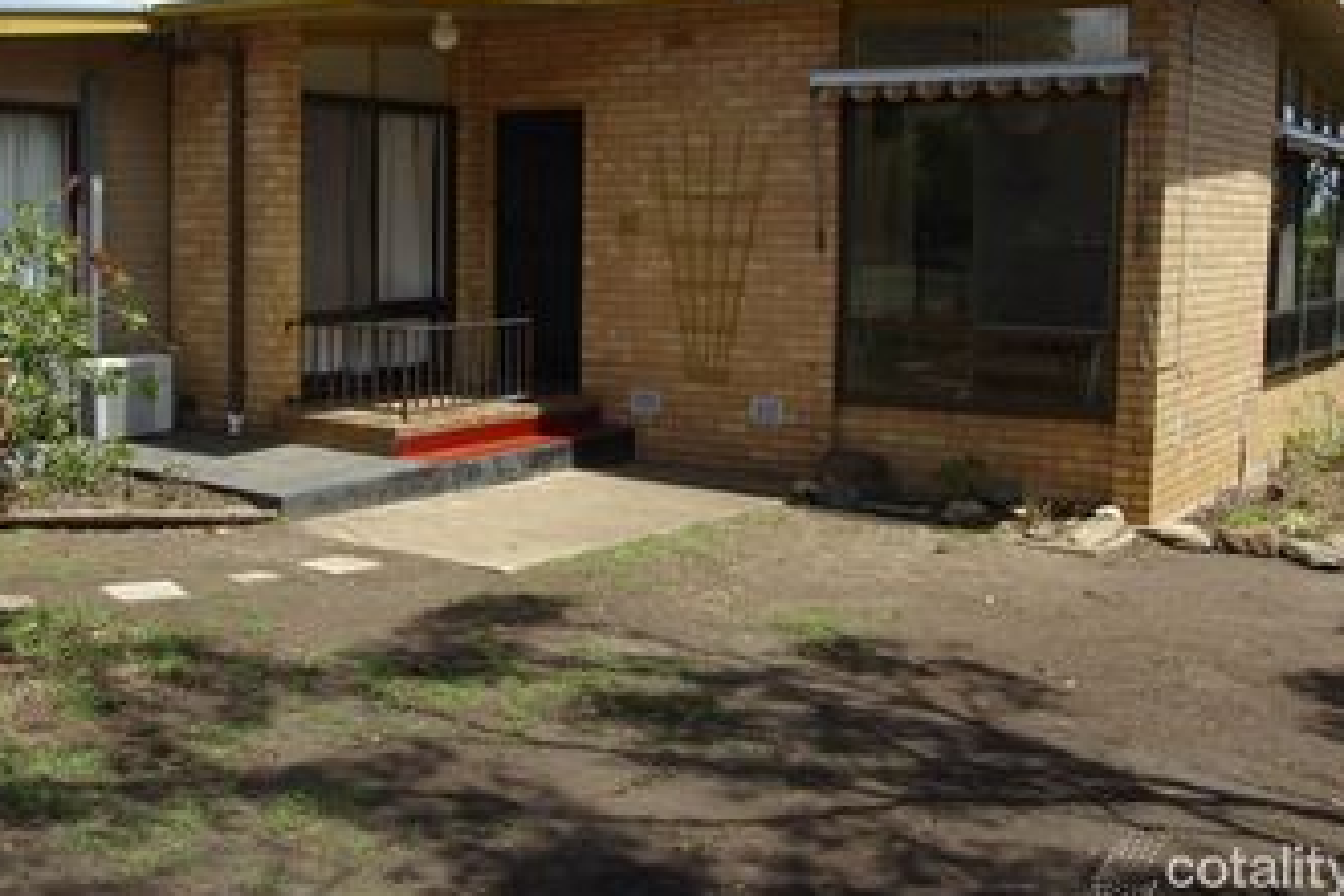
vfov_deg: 28.5
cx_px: 464
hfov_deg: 41.5
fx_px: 1755
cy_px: 316
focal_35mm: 47
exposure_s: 1/125
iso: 100
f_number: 8
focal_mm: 21.88
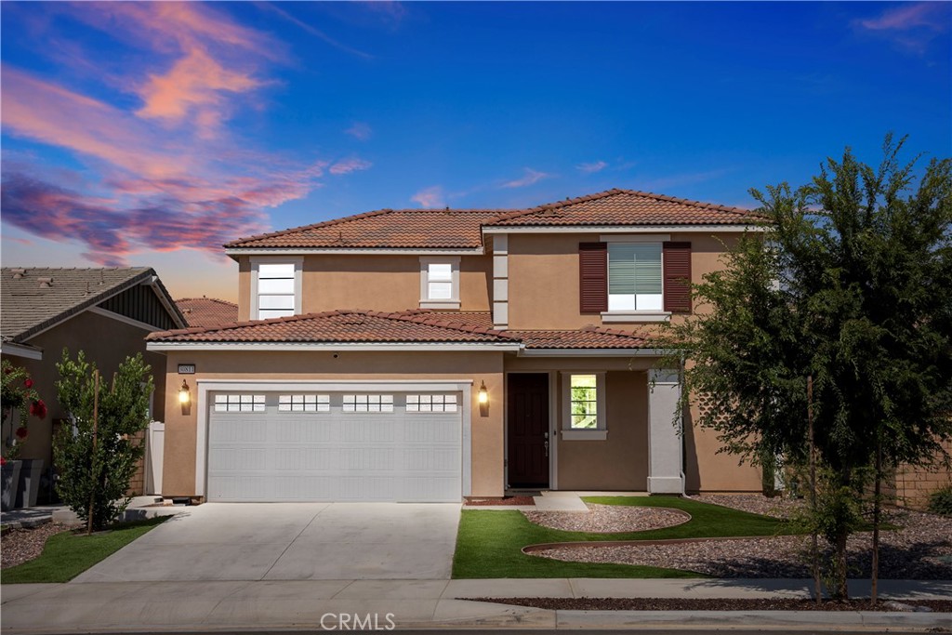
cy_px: 318
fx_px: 1219
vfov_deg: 29.2
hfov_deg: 42.7
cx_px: 476
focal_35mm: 46
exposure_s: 1/125
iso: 80
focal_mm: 46.1
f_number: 3.5
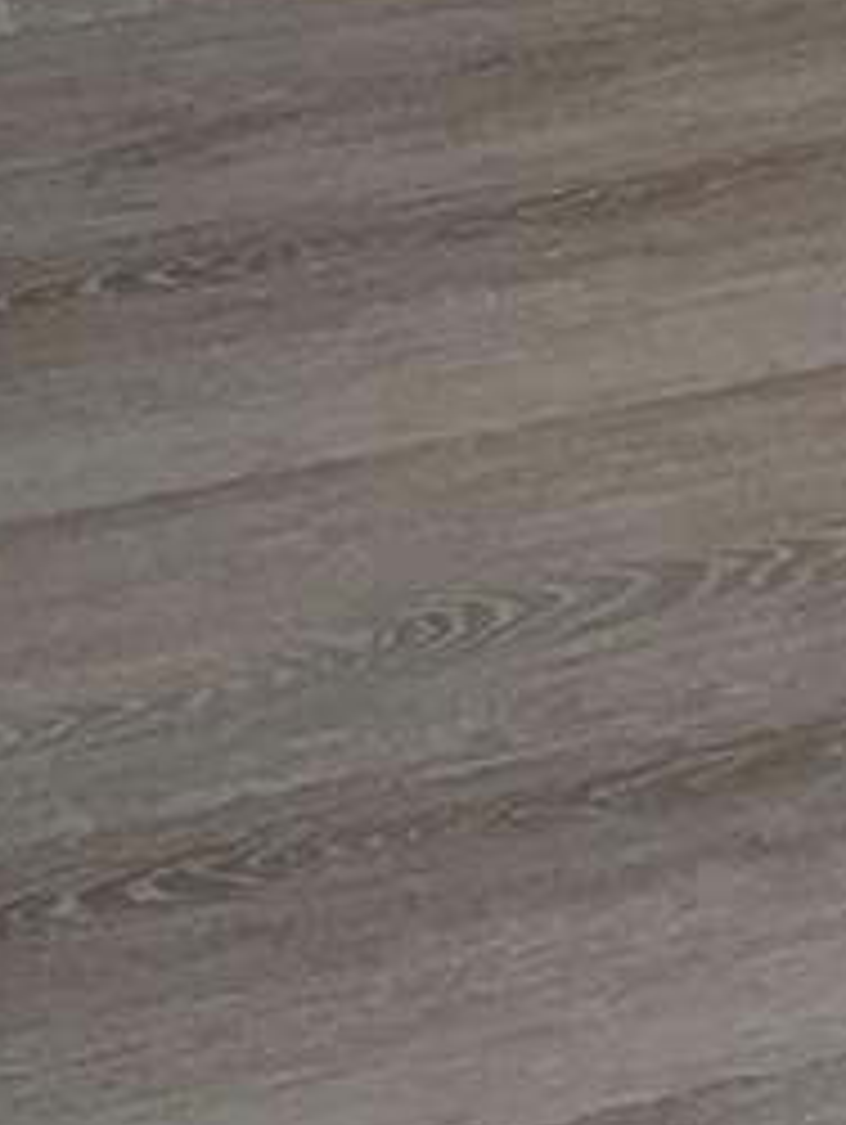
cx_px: 817
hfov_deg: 9.5
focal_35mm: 156
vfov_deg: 10.3
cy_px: -1876
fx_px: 5075
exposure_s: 1/154
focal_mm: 4.25
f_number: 1.8
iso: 25
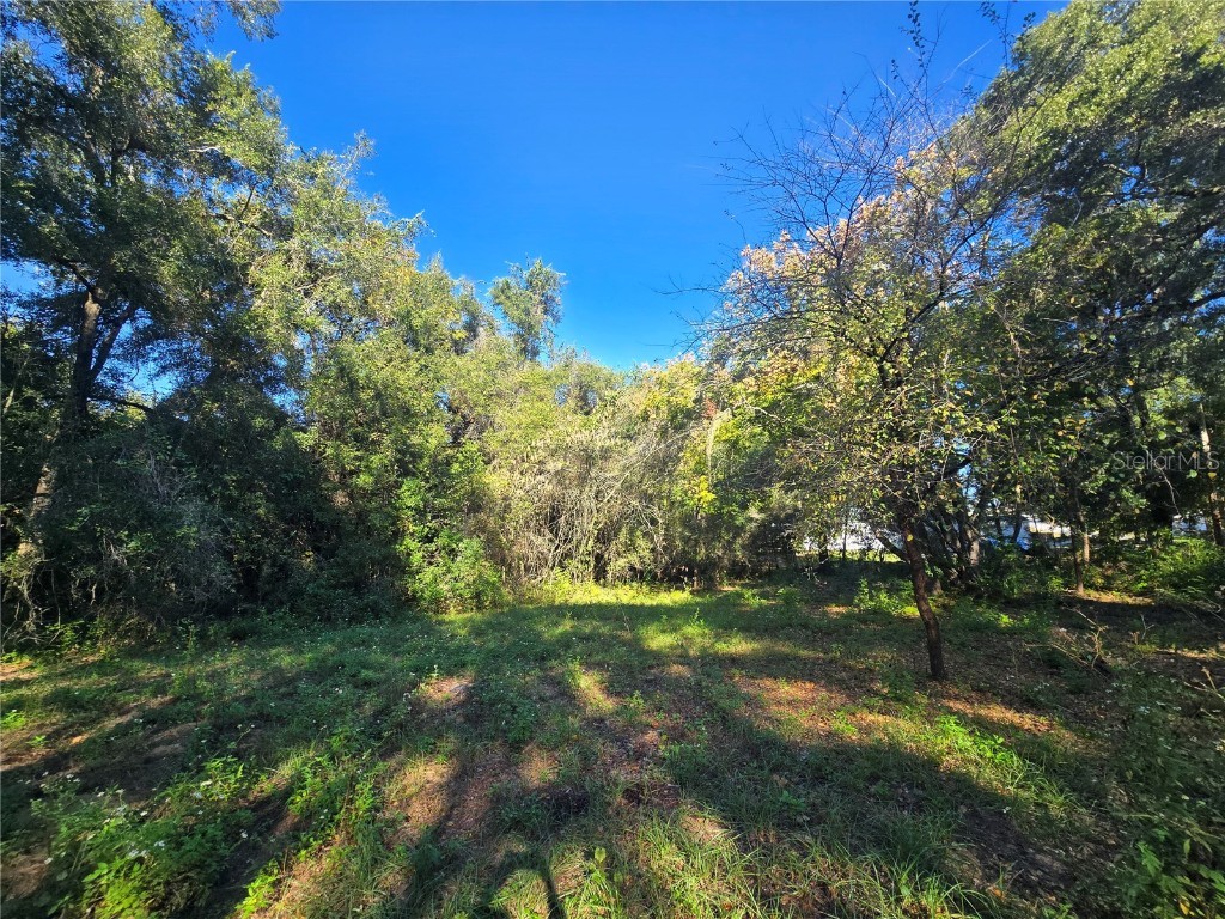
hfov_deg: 106.2
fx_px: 460
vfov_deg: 89.9
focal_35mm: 13
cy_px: 460
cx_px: 612
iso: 50
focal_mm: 2.2
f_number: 2.2
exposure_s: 1/533
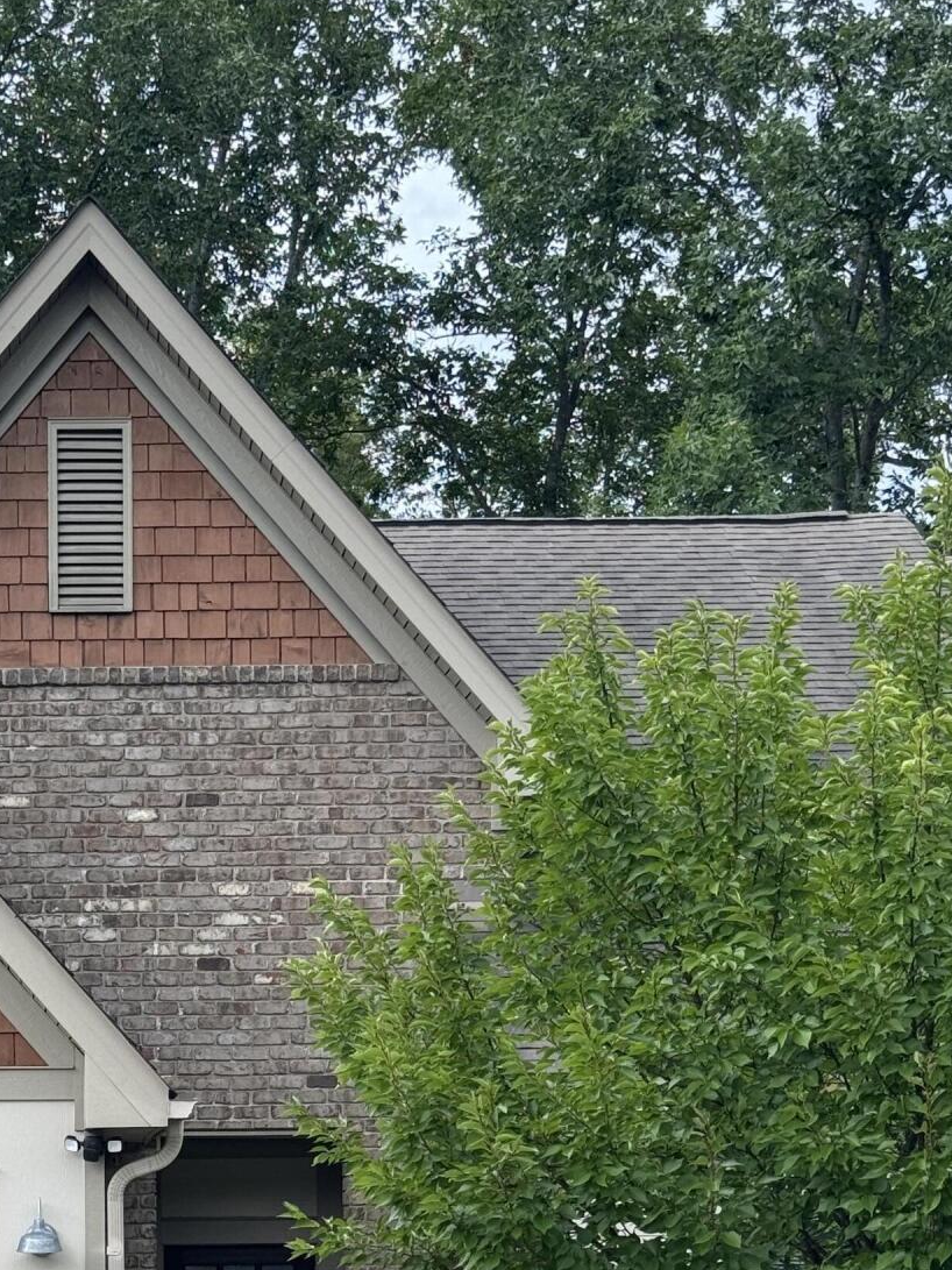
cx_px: 121
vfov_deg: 21.8
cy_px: 1131
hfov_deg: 16.6
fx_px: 3228
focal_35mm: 88
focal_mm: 6.76
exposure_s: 1/315
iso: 64
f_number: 1.78
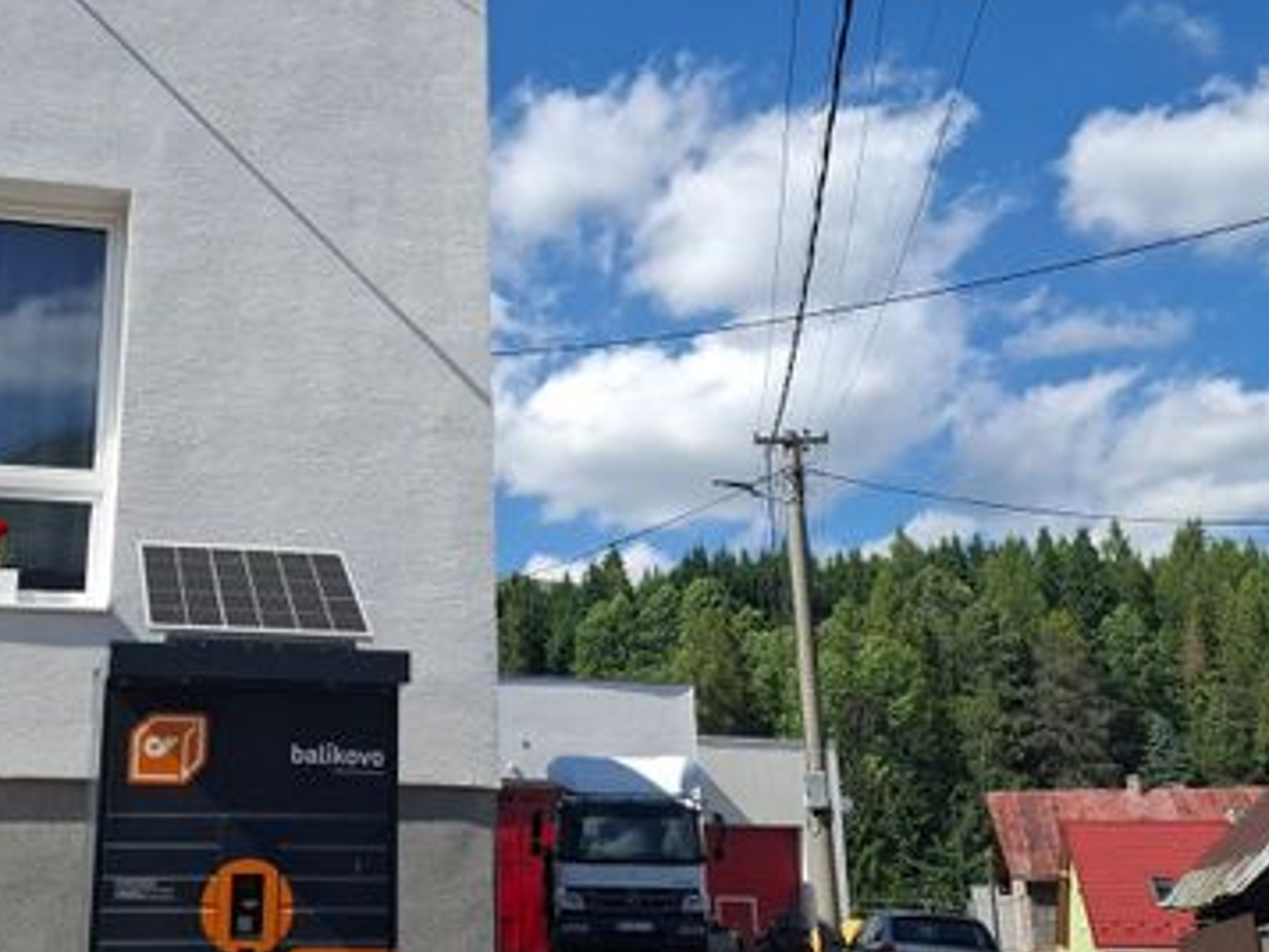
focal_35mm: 49
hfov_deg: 38.3
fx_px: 1797
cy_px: 348
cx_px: 391
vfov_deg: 29.6
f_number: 1.8
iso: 50
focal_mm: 5.54
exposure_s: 1/1631
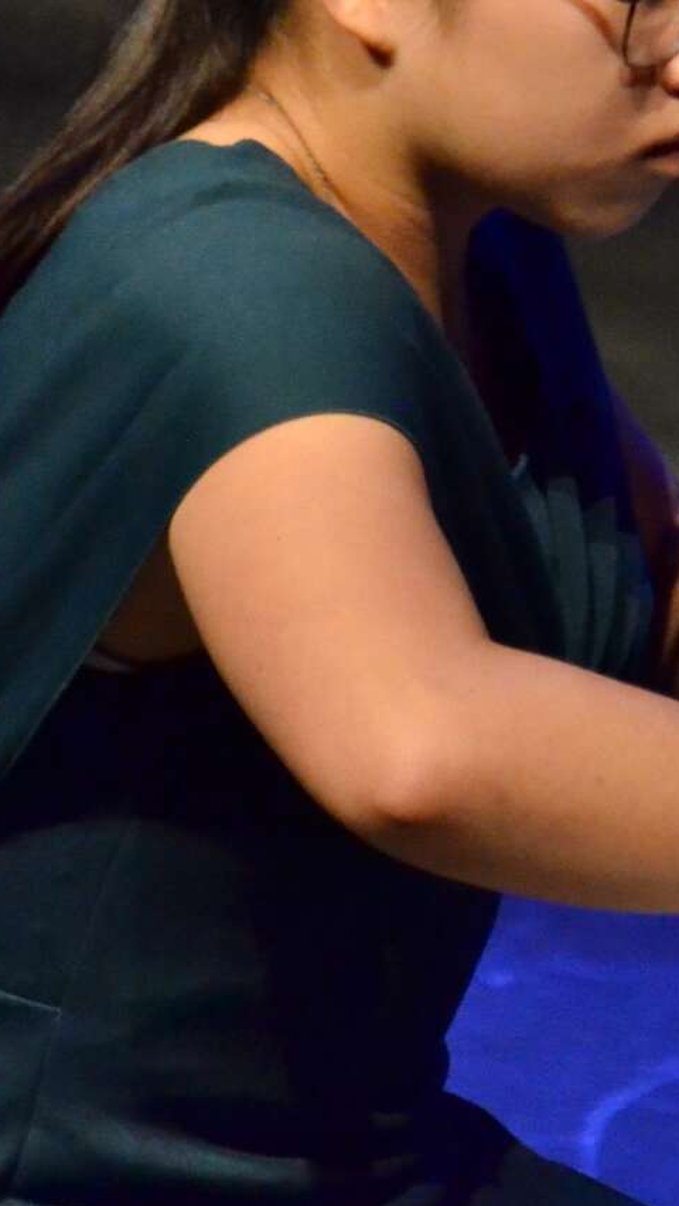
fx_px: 36158
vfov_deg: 1.9
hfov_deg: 1.1
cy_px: 303
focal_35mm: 1130
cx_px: 1137
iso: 2500
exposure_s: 1/160
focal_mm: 300
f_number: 5.6
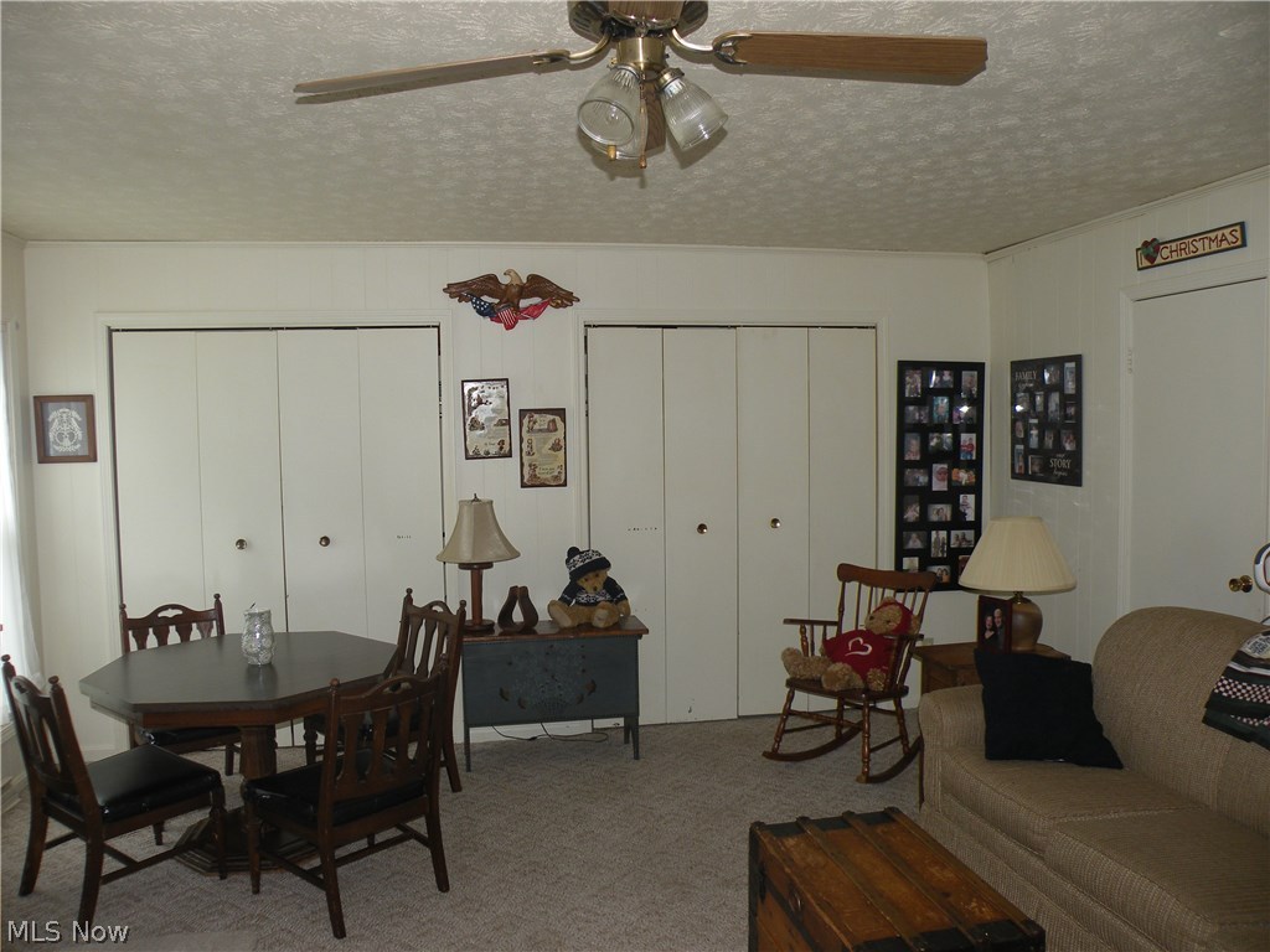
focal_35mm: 27
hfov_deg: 65.3
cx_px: 635
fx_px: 991
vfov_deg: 51.4
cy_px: 476
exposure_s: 1/47.5
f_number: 2.8
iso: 64
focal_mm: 4.7
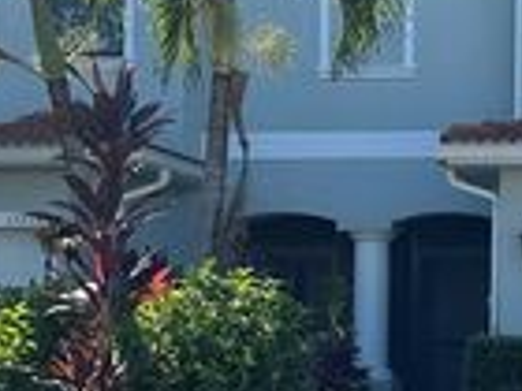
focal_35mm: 86
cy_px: 225
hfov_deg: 21.8
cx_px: 548
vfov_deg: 17.2
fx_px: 1297
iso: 80
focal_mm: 6.86
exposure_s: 1/2882
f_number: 1.78
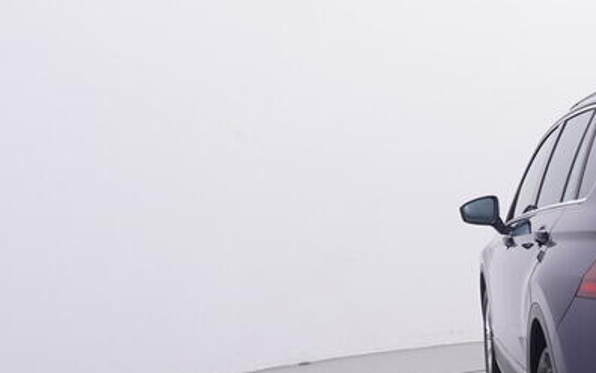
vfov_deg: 21.6
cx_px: 698
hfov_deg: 29.9
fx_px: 964
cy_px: 308
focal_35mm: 59
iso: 200
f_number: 5
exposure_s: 1/80
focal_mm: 15
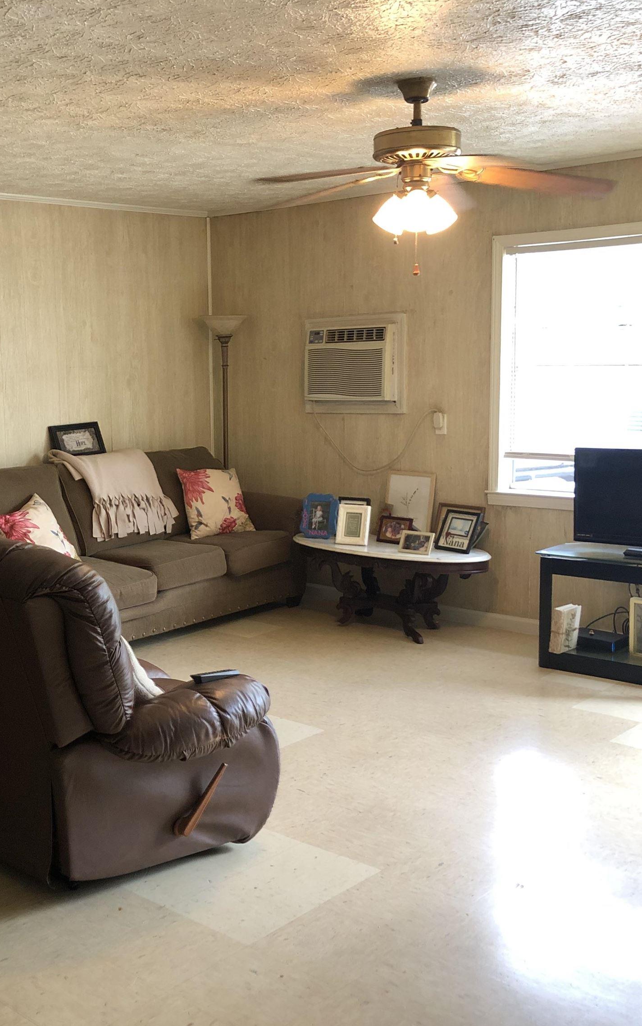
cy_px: 514
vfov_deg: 49.3
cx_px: 141
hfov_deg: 31.3
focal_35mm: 40
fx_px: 1119
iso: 40
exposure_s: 1/20
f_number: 1.8
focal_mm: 4
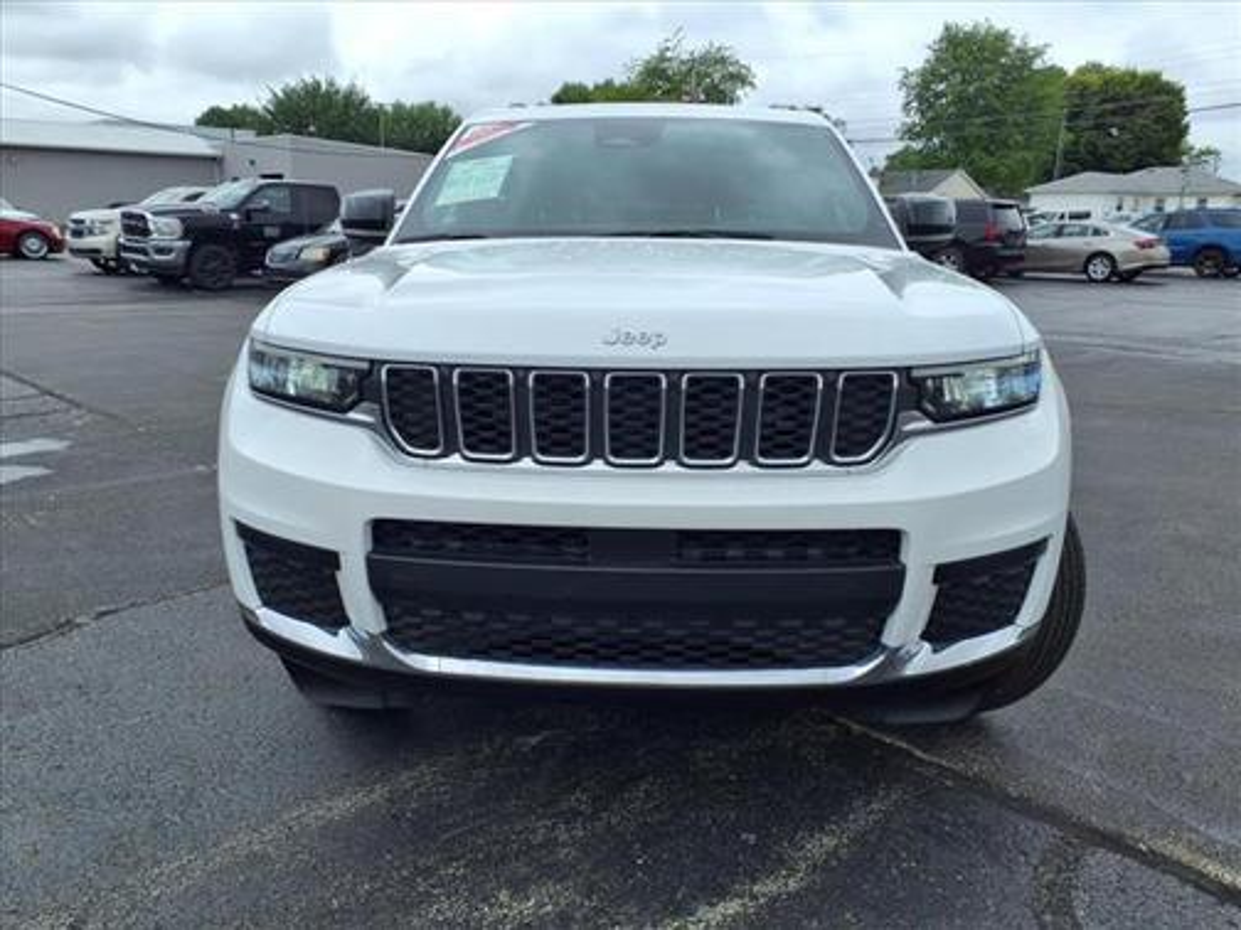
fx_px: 968
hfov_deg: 65.3
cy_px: 465
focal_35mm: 27
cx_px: 620
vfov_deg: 51.4
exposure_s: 1/1250
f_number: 1.9
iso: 40
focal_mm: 3.58
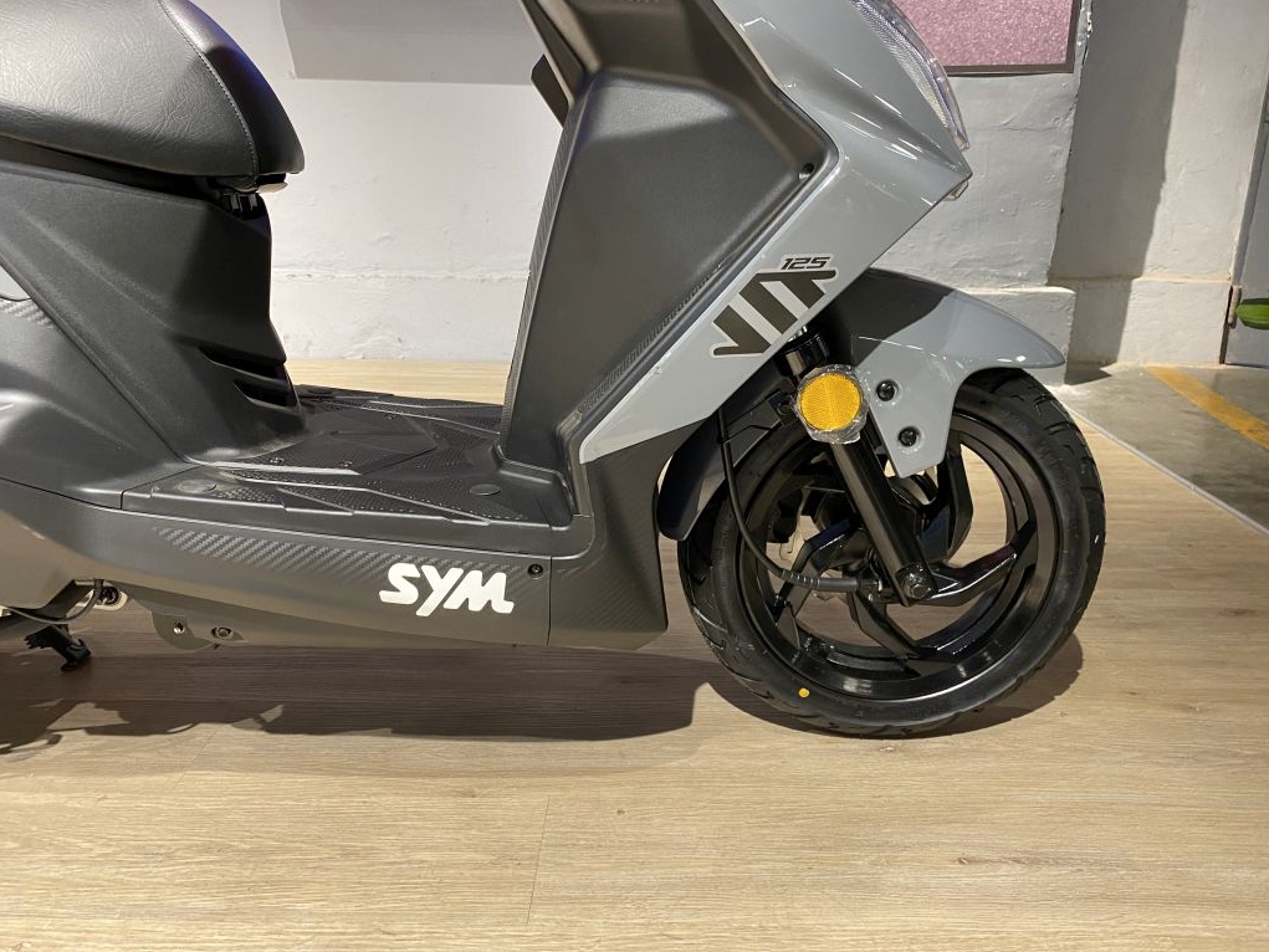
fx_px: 990
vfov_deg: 51.4
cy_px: 487
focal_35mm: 27
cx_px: 634
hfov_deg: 65.3
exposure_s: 1/50
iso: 160
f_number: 1.8
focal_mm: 4.25
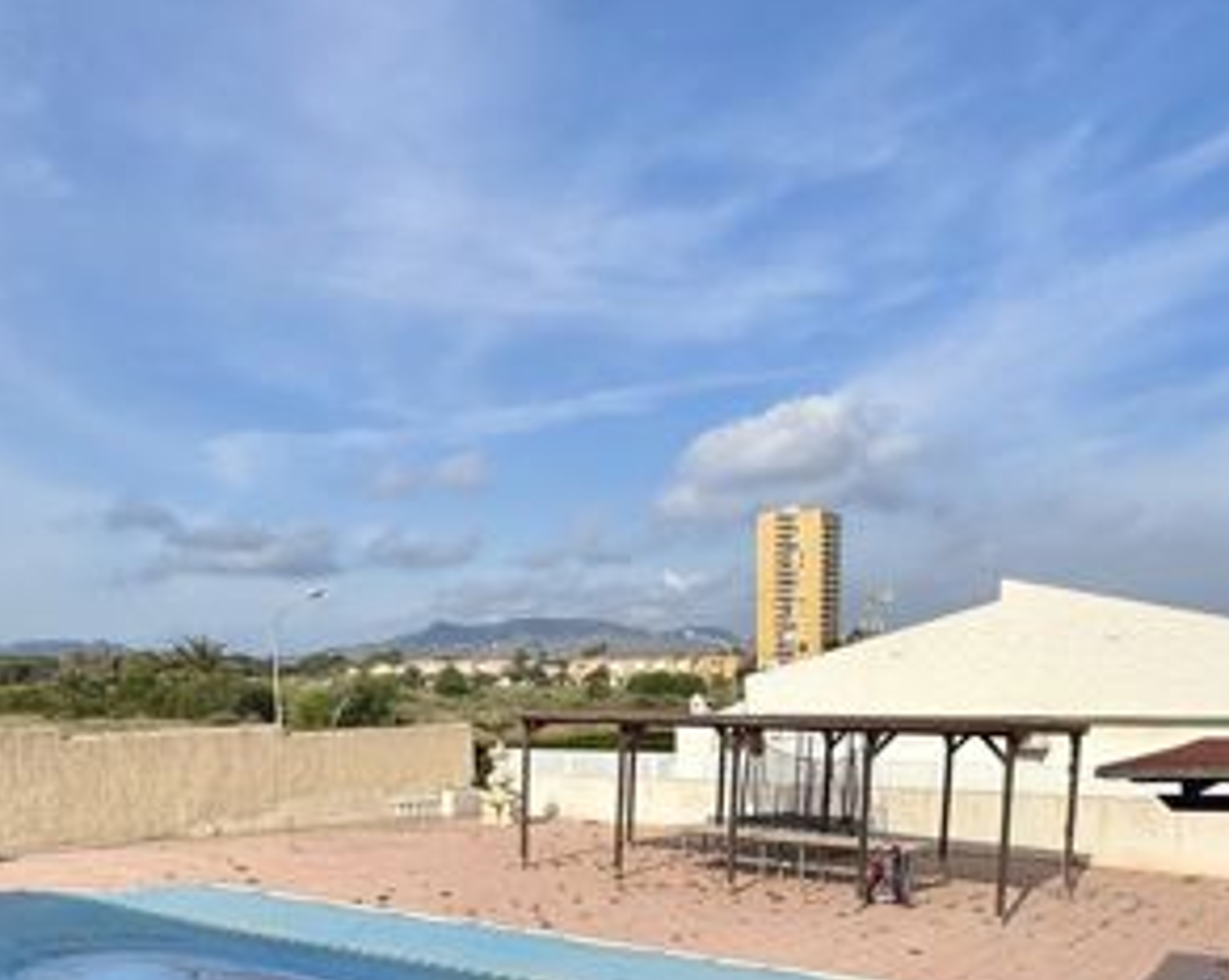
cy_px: 871
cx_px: 600
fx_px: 1199
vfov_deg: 41.2
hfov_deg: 54.3
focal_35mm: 33
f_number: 2.2
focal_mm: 2.22
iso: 50
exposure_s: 1/2985
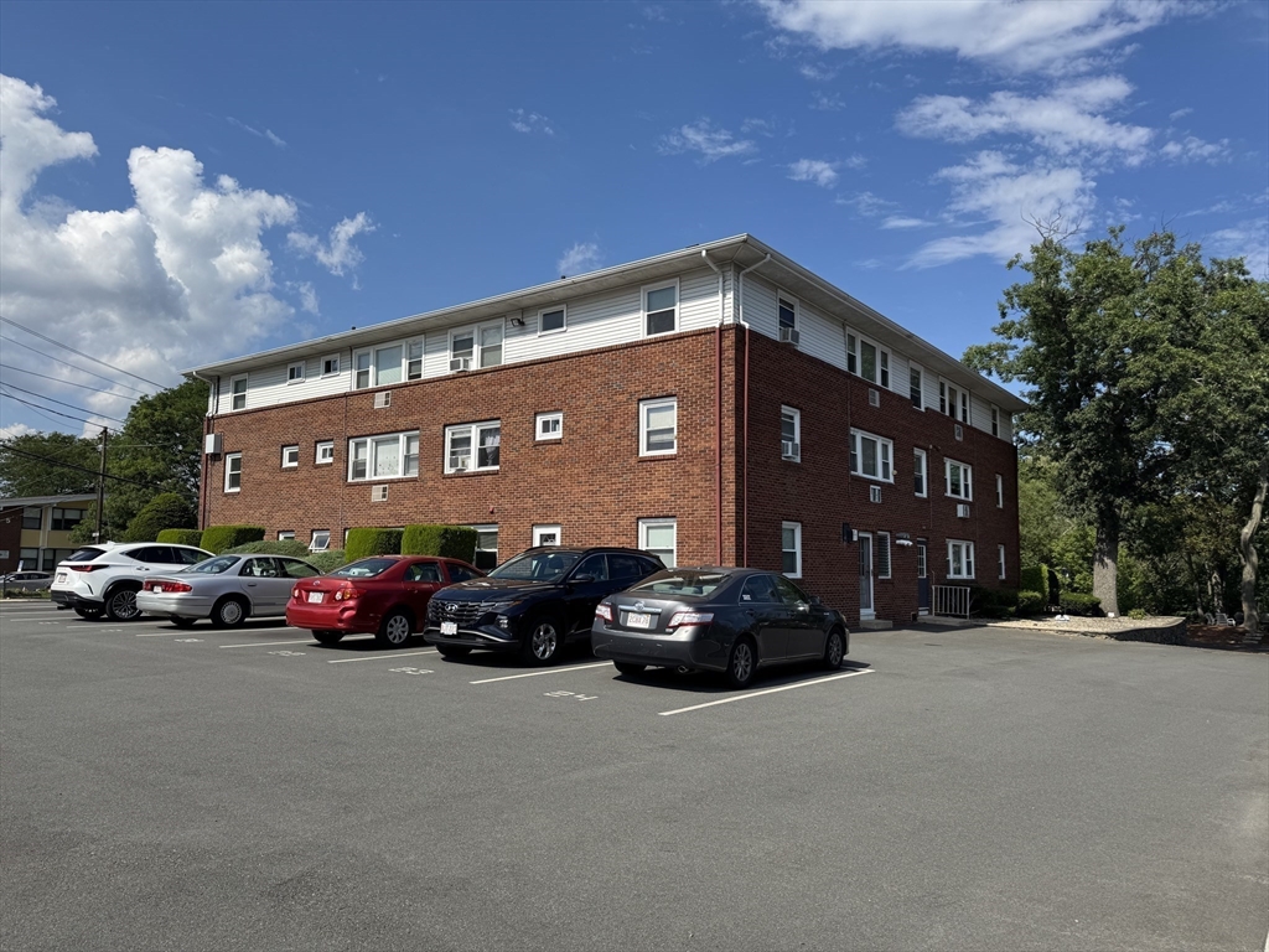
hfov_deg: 71.6
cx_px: 634
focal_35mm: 24
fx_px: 880
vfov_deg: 56.8
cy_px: 476
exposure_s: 1/4608
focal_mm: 6.76
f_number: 1.78
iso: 80
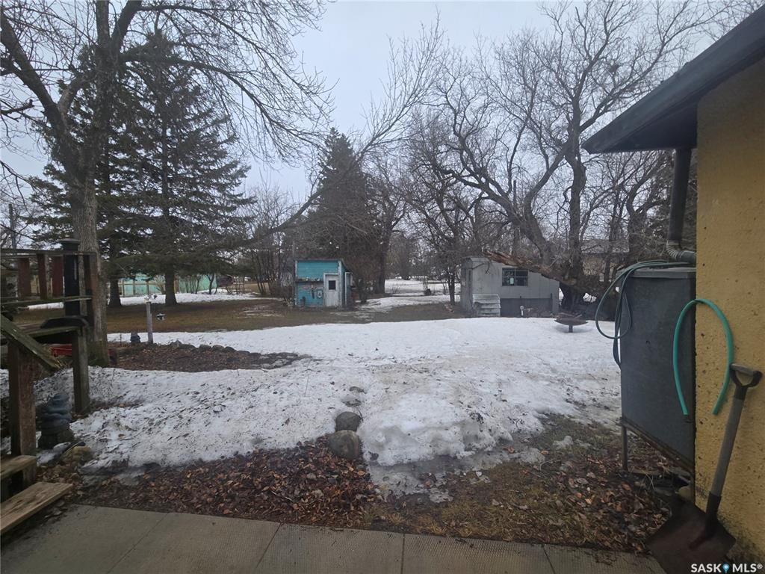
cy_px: 287
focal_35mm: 13
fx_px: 287
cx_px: 382
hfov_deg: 106.2
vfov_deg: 89.9
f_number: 2.2
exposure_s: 1/633
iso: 50
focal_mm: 2.2
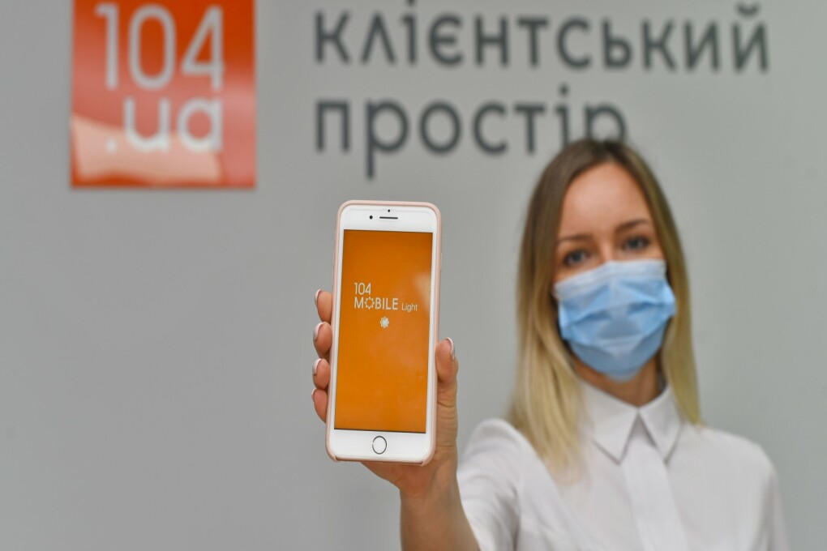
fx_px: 1149
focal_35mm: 50
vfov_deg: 27.0
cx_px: 414
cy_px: 276
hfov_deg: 39.6
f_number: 5.6
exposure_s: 1/60
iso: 200
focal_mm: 50
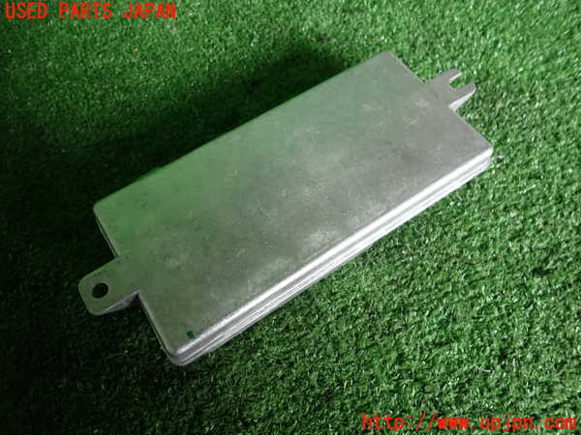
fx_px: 420
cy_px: 218
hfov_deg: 69.4
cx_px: 290
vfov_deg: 54.9
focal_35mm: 25
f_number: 2
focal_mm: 4.5
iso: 200
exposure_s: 1/60
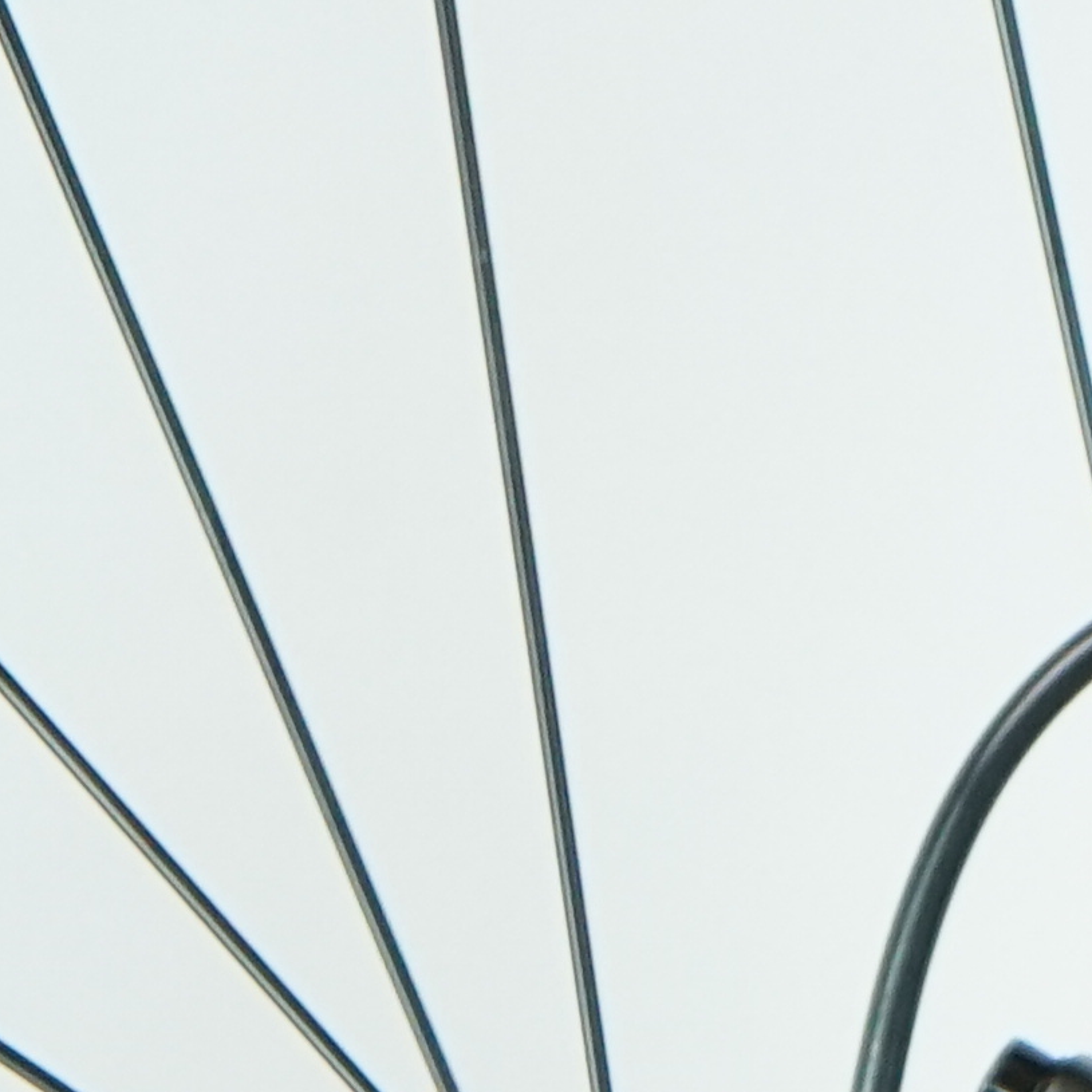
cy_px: 2677
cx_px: 3691
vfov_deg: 3.9
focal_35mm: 438
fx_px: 15632
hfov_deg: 3.8
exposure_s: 1/200
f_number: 5.6
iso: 2000
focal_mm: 70
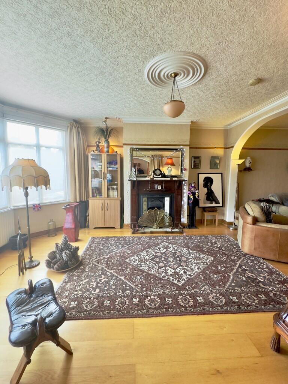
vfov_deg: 102.1
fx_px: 155
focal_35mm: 14
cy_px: 192
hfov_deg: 85.7
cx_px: 144
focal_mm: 2.22
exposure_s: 1/50
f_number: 2.2
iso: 200
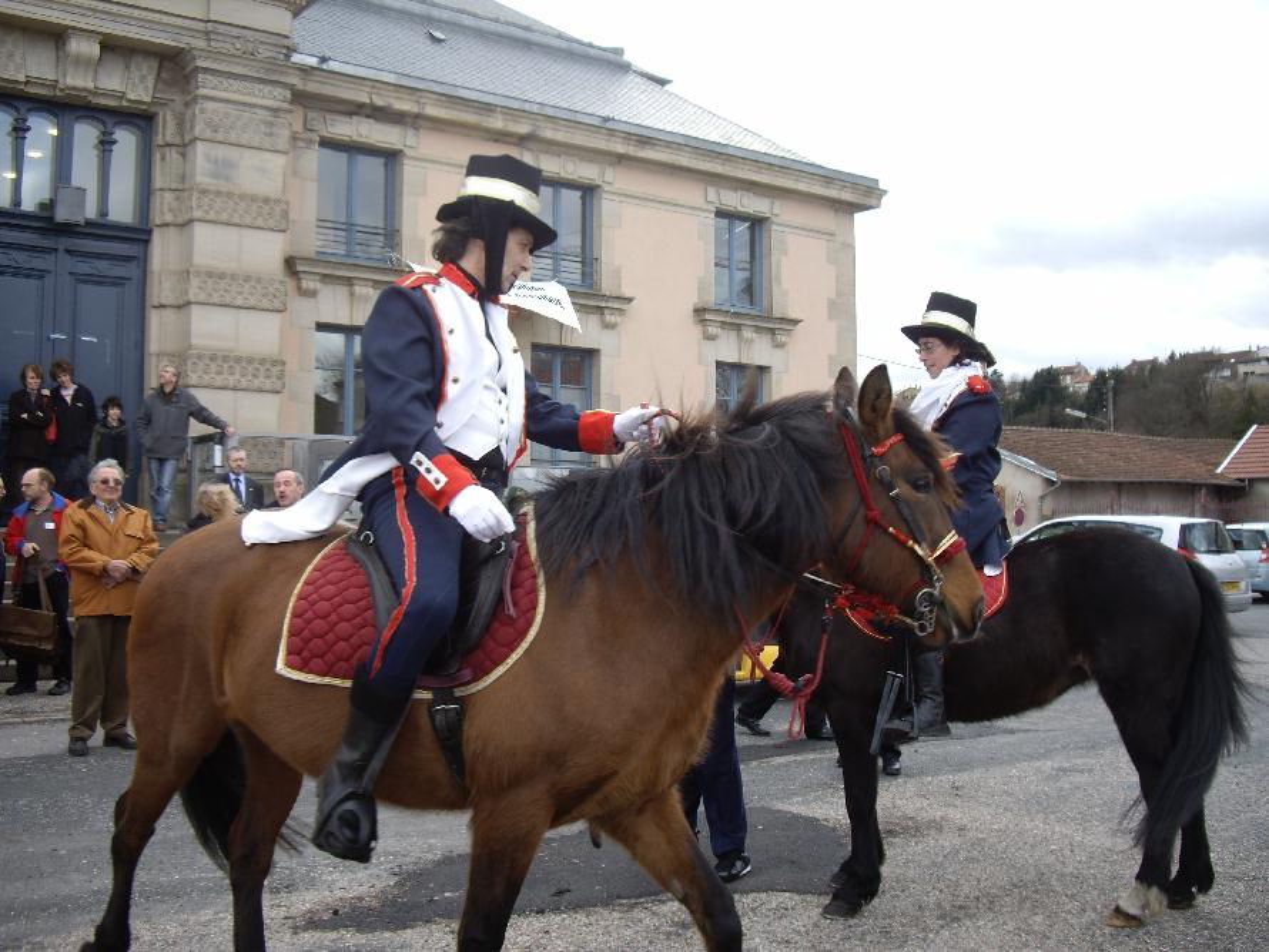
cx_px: 634
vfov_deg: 37.7
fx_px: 1393
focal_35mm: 38
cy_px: 476
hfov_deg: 49.0
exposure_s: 1/160
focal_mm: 7.9
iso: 64
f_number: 2.8
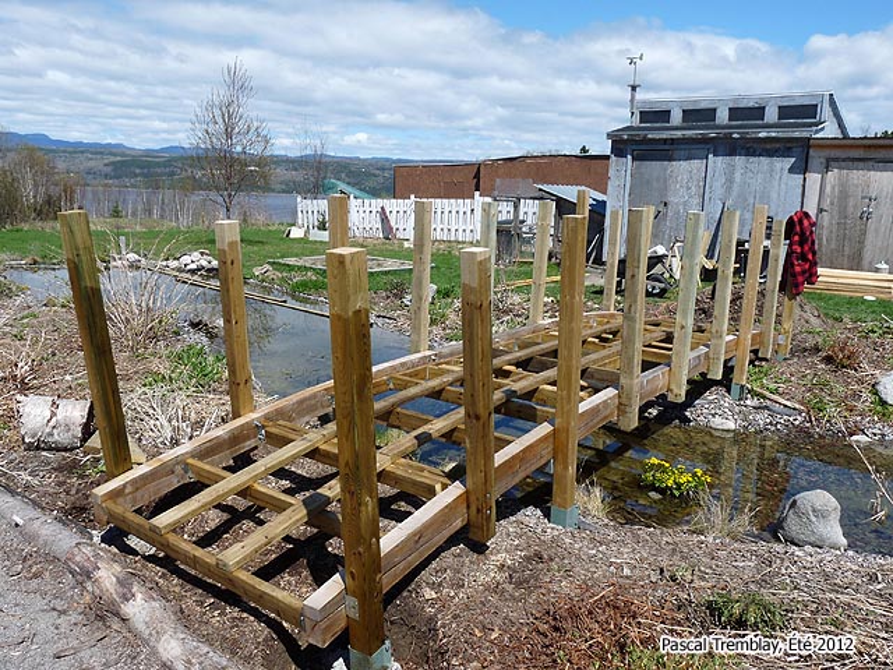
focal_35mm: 29
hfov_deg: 61.7
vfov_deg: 48.2
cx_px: 446
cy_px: 335
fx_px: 748
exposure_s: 1/400
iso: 100
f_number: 5.6
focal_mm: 4.8
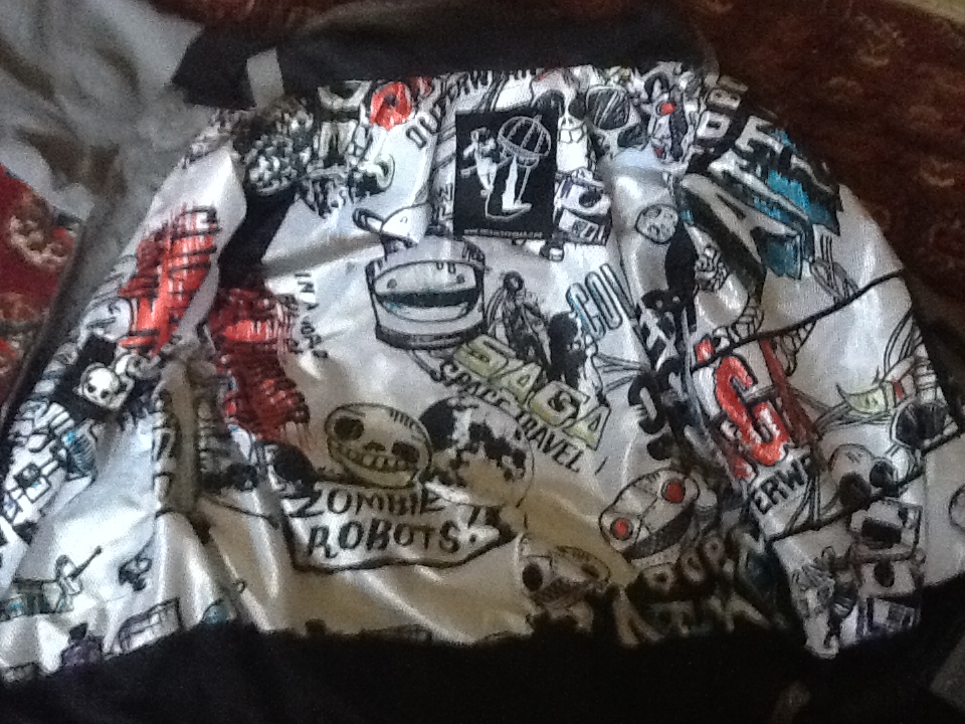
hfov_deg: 56.8
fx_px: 892
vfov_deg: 44.2
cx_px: 482
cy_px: 362
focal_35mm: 32
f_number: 2.4
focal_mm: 2.03
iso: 500
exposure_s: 1/17
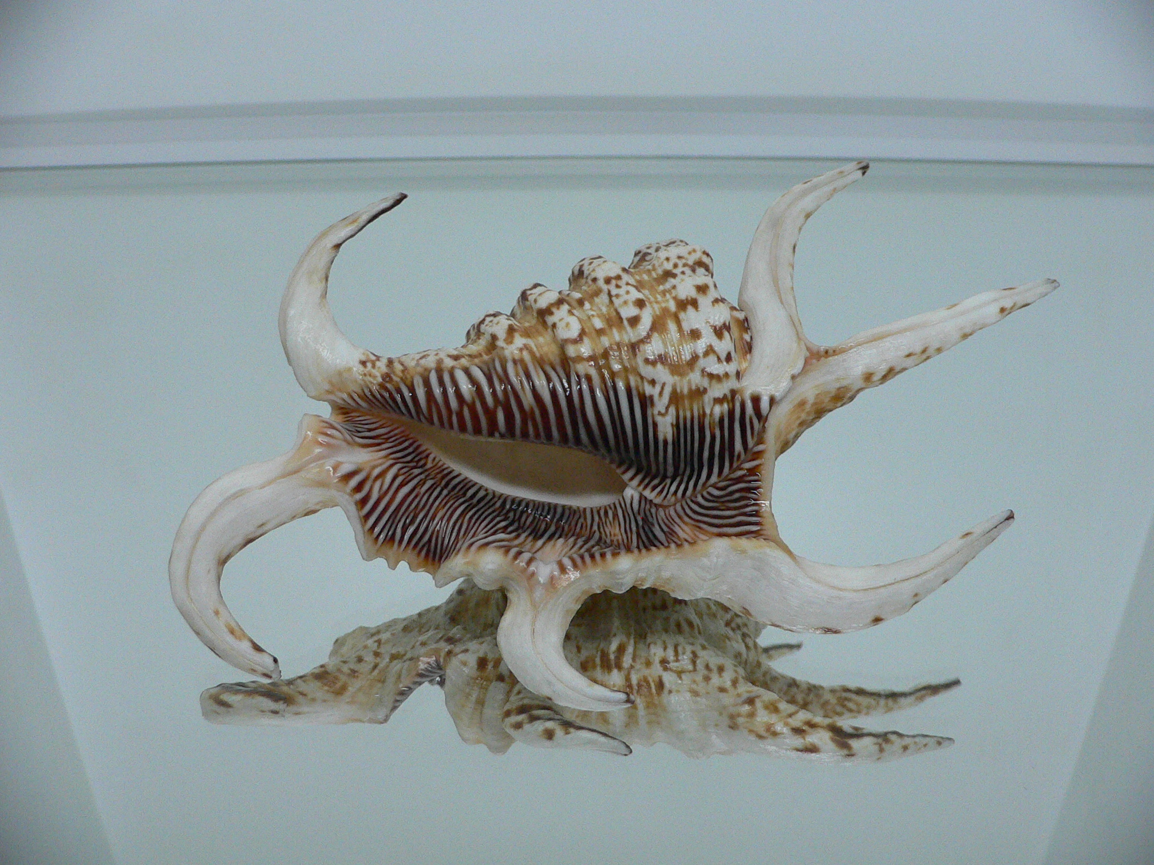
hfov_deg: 52.6
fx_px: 1167
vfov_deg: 40.7
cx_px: 577
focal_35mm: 35
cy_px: 432
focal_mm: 4.6
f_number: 2.8
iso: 200
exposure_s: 1/60
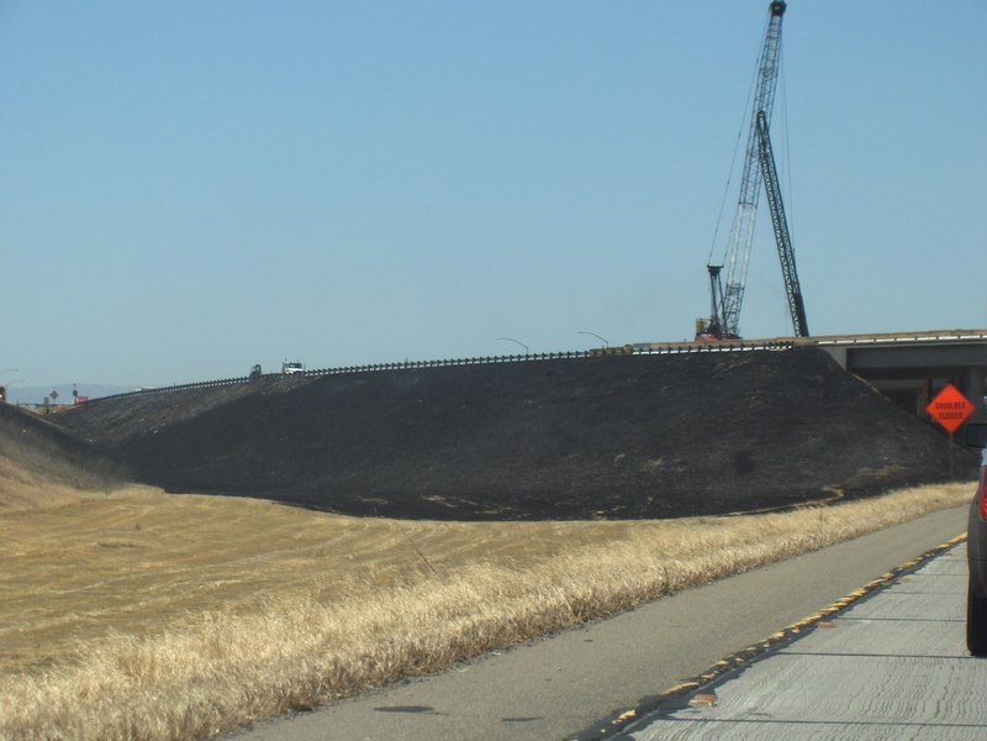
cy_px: 370
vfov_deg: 12.7
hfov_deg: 16.8
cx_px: 494
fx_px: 3336
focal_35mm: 117
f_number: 4.9
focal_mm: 24
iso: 77
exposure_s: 1/532
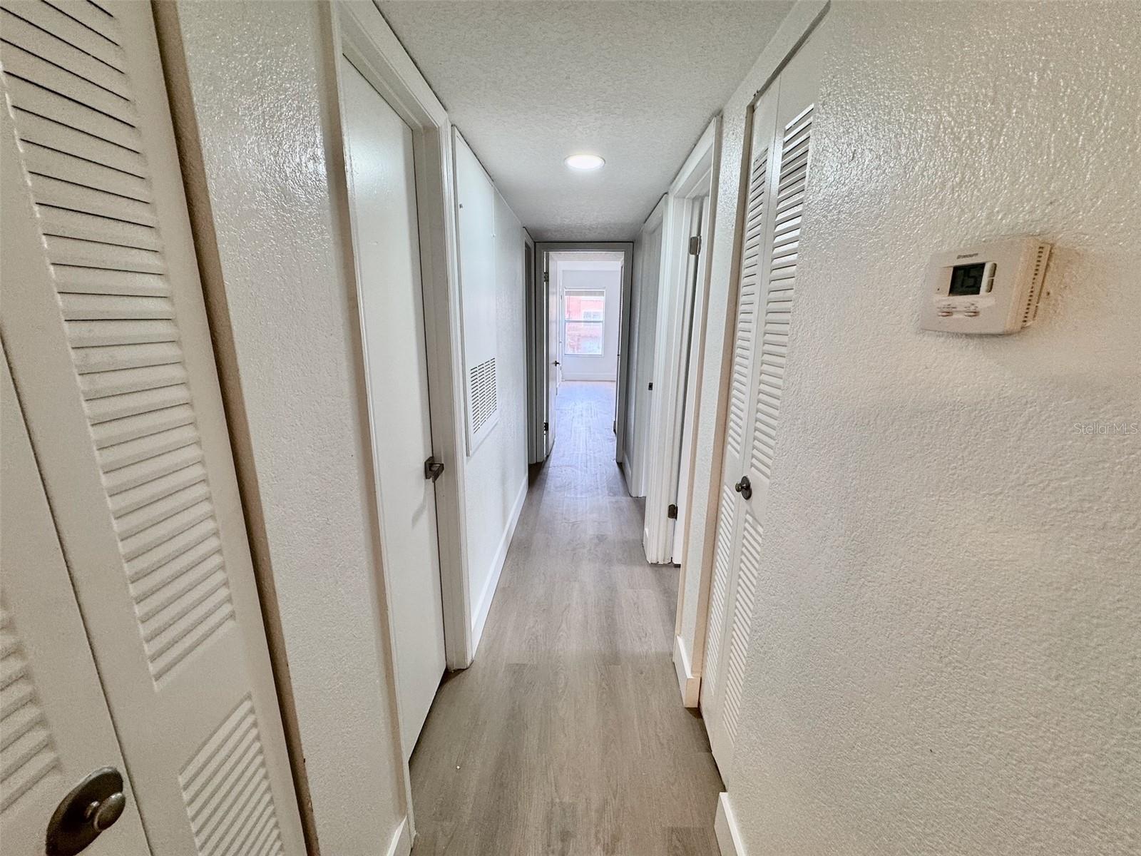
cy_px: 428
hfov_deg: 102.1
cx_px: 570
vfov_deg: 85.7
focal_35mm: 14
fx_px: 461
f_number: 2.2
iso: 125
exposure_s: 1/120
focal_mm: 2.22
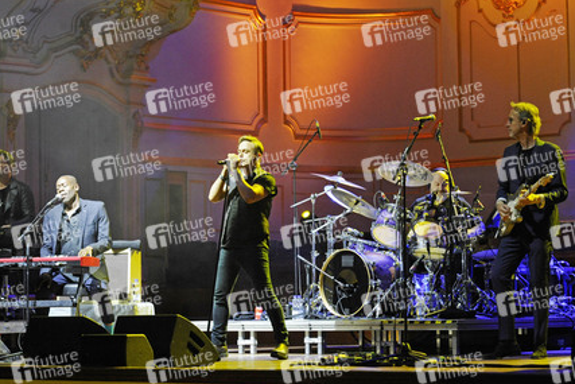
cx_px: 279
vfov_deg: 14.1
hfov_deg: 21.0
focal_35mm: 97
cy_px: 199
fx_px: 1550
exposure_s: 1/160
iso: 3200
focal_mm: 92
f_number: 6.3
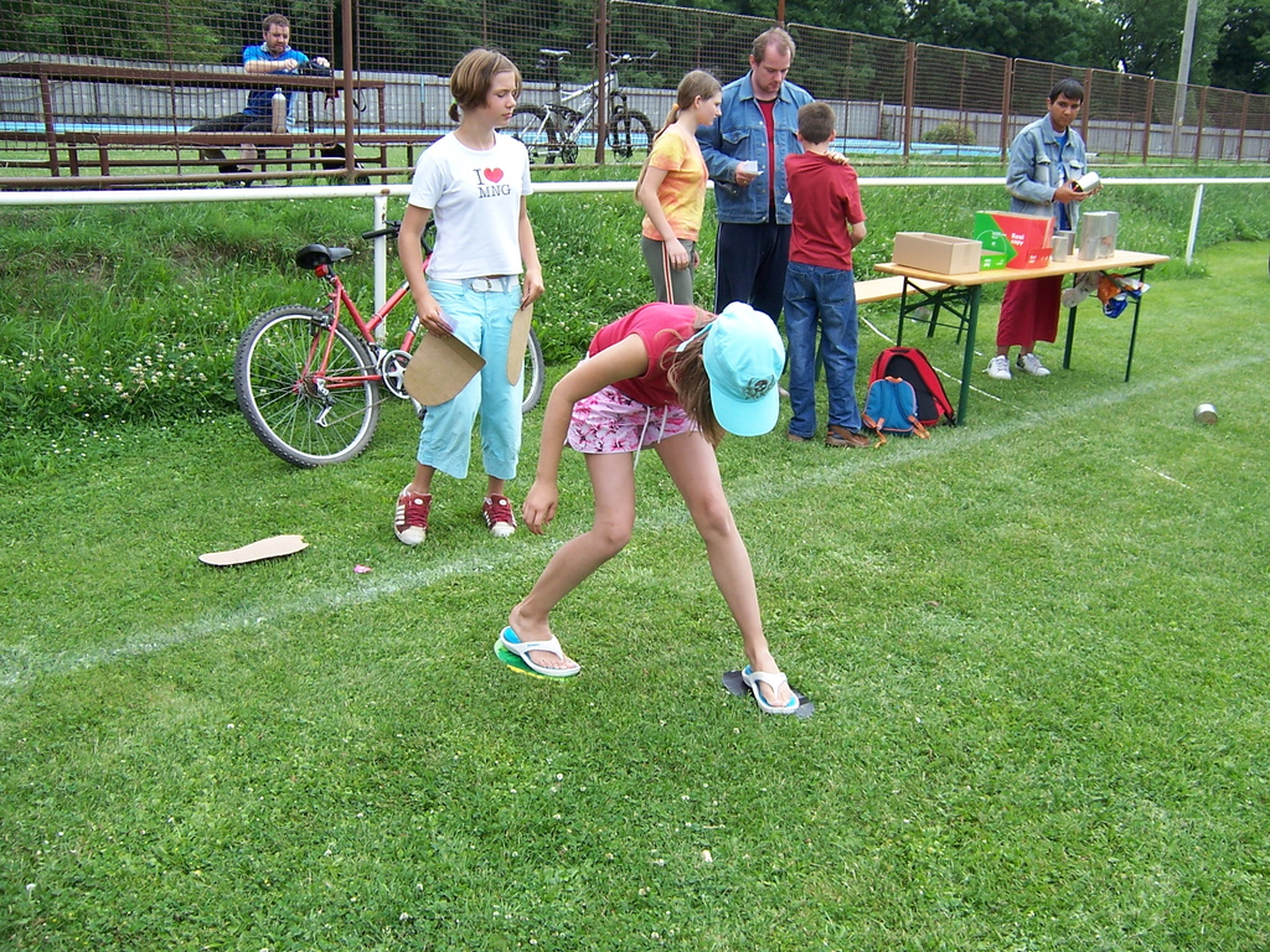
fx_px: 1211
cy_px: 476
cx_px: 635
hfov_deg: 55.4
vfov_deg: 42.9
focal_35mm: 33
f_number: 3.4
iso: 80
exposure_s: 1/350
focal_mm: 5.5
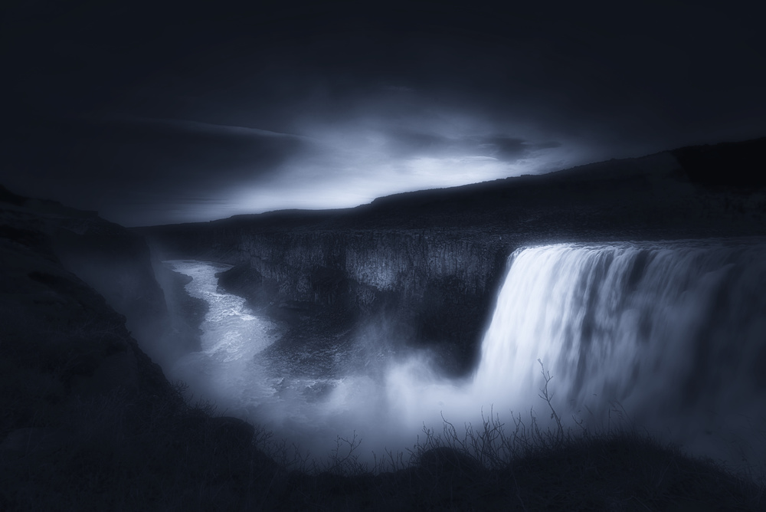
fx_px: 341
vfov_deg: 73.8
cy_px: 256
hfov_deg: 96.7
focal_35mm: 16
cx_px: 383
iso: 100
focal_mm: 16
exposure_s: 1/6
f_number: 16
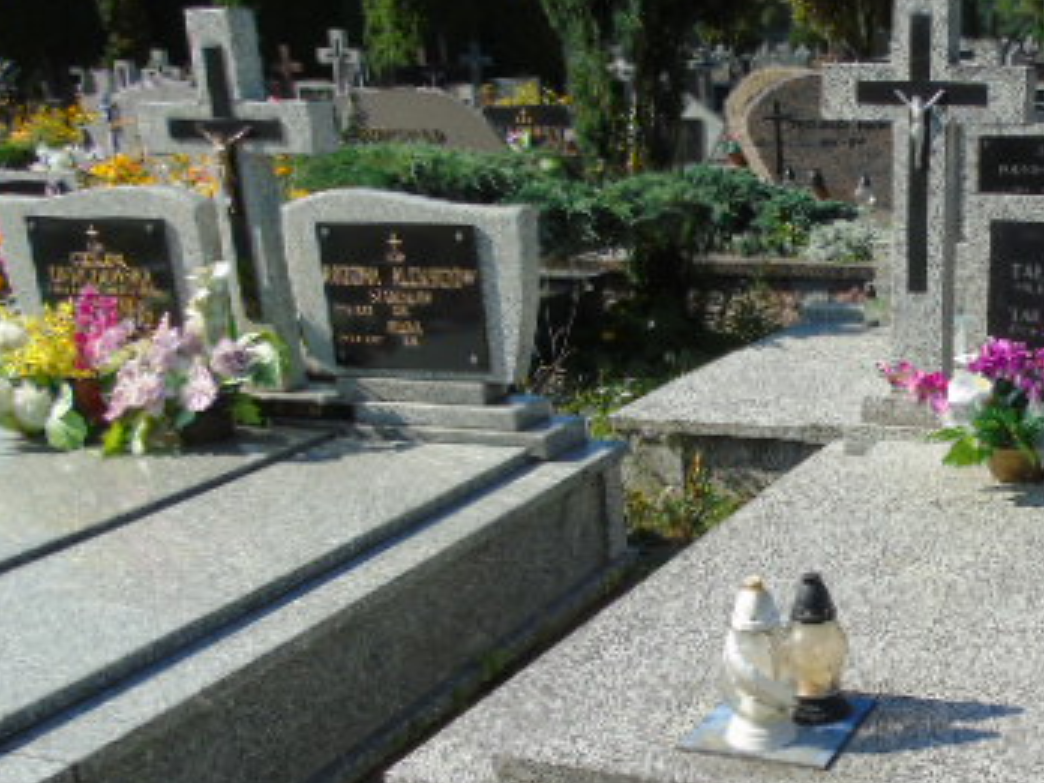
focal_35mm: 46
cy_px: 561
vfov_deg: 31.1
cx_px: 933
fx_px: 1387
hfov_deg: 38.5
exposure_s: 1/640
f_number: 3.4
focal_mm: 4.4
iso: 80
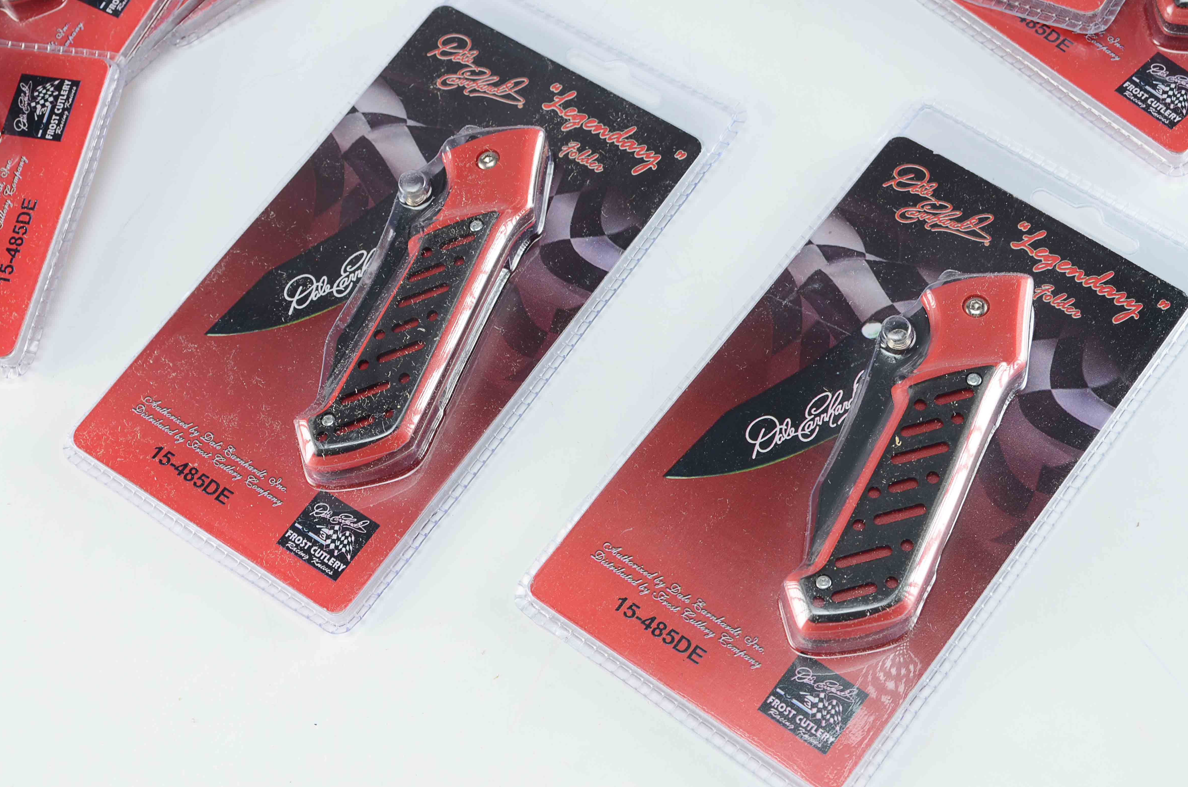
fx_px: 2075
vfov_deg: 21.5
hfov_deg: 32.0
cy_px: 397
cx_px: 598
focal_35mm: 63
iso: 100
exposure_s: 1/80
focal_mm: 40
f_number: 10
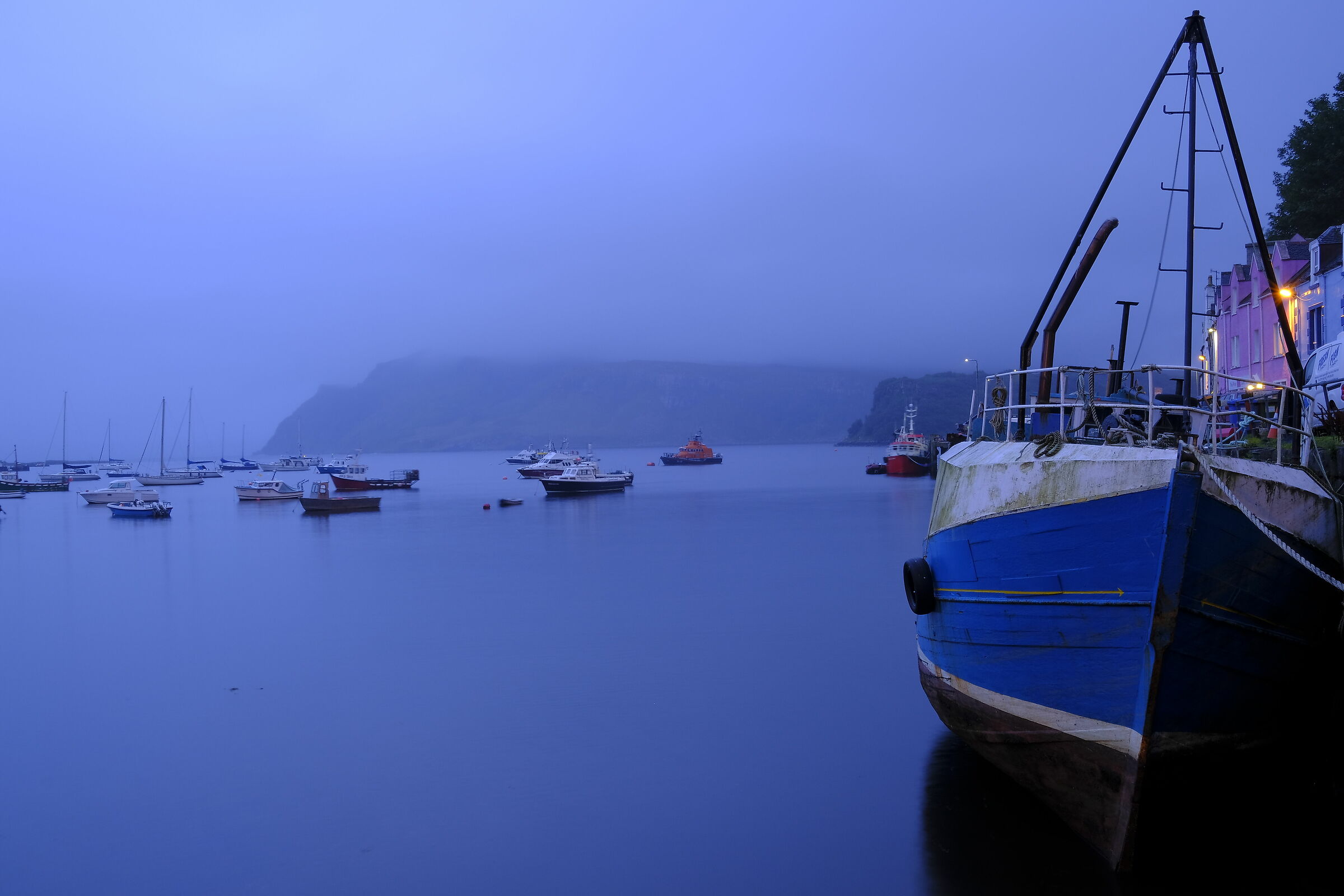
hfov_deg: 54.4
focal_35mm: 35
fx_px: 1307
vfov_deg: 37.9
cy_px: 448
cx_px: 672
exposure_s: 4
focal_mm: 23
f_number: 16
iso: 200
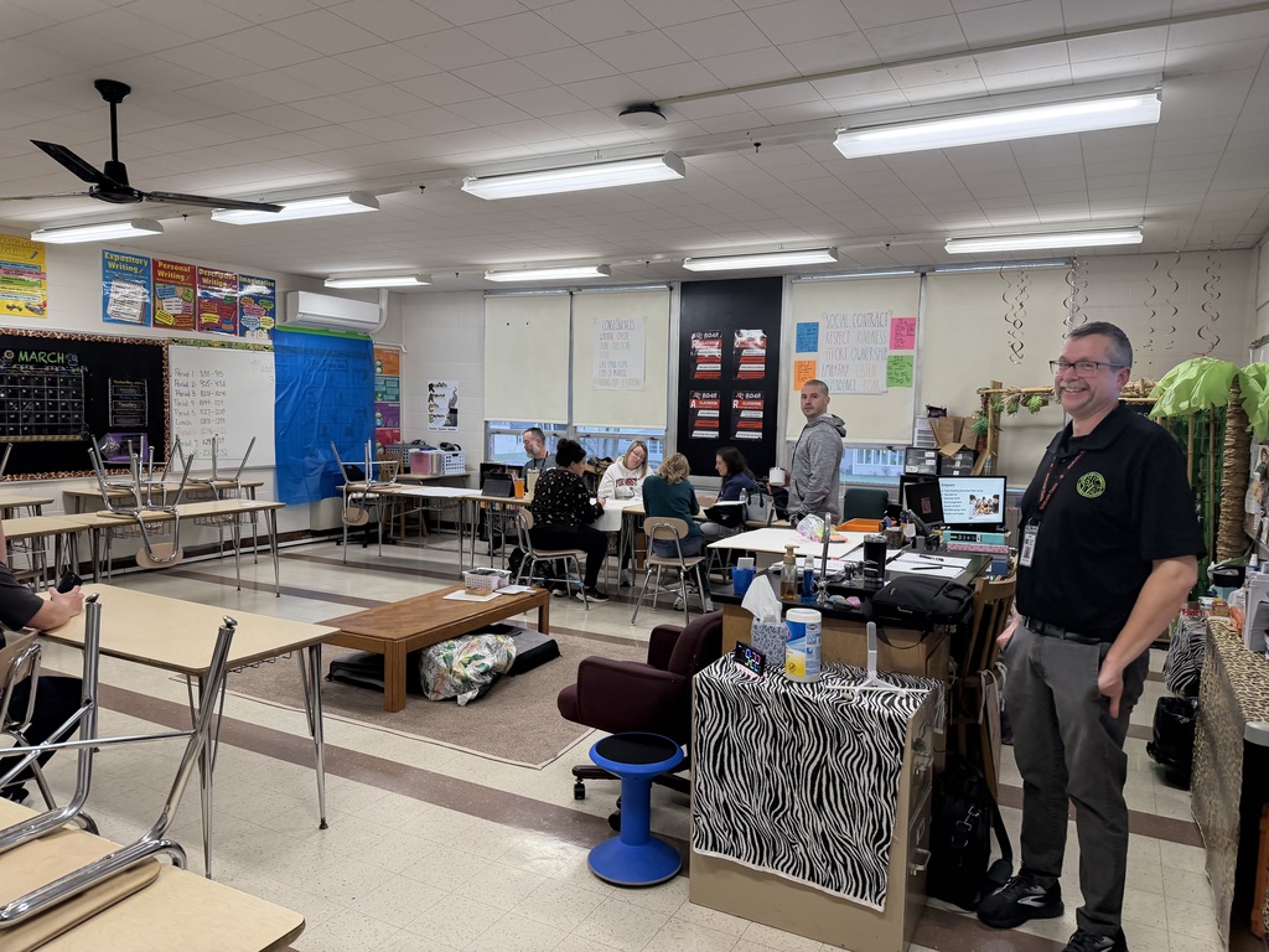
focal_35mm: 24
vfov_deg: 56.8
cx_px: 634
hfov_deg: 71.6
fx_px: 880
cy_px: 476
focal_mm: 6.76
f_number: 1.78
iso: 200
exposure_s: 1/135
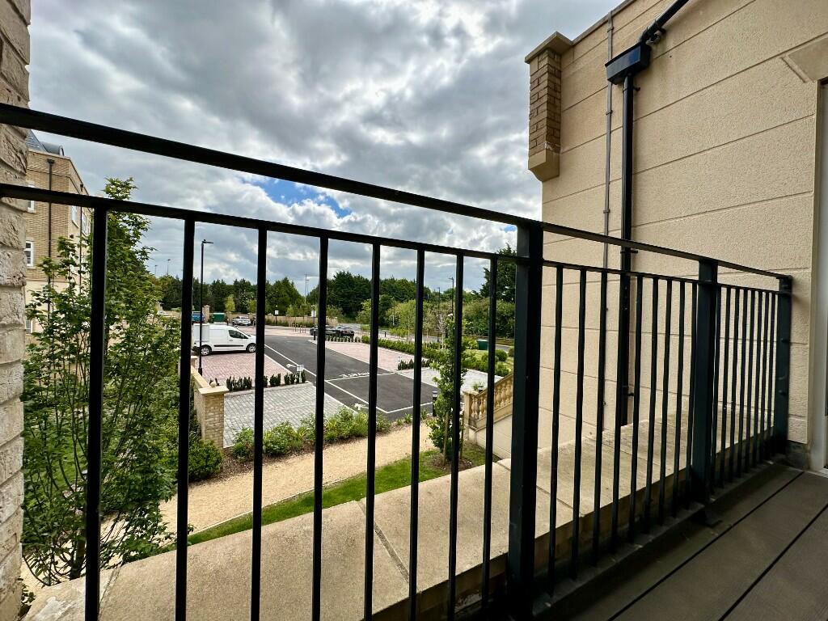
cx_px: 414
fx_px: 335
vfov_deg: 85.7
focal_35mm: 14
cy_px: 310
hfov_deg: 102.1
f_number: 2.2
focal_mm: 2.22
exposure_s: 1/1319
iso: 50
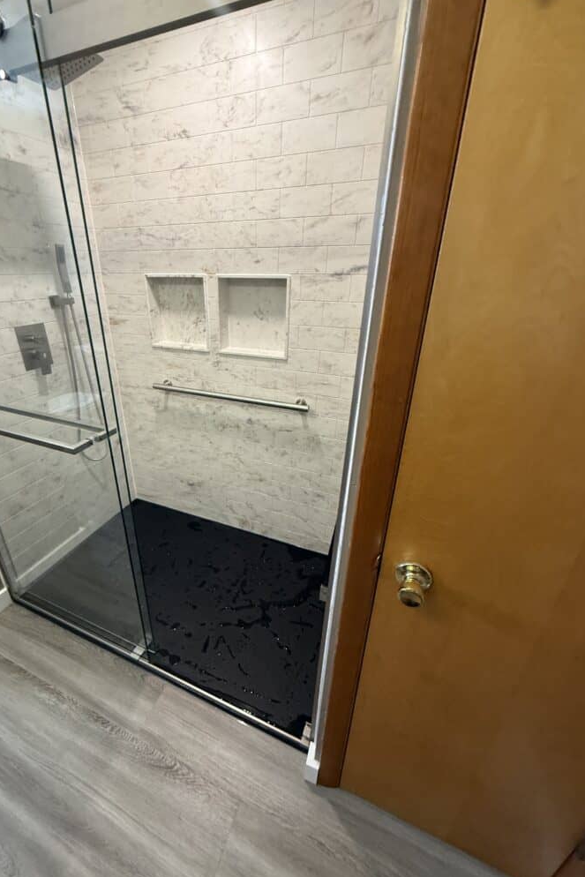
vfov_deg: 100.4
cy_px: 431
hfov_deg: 76.9
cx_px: 251
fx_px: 365
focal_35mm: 15
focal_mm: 2.22
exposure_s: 1/60
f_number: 2.2
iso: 250
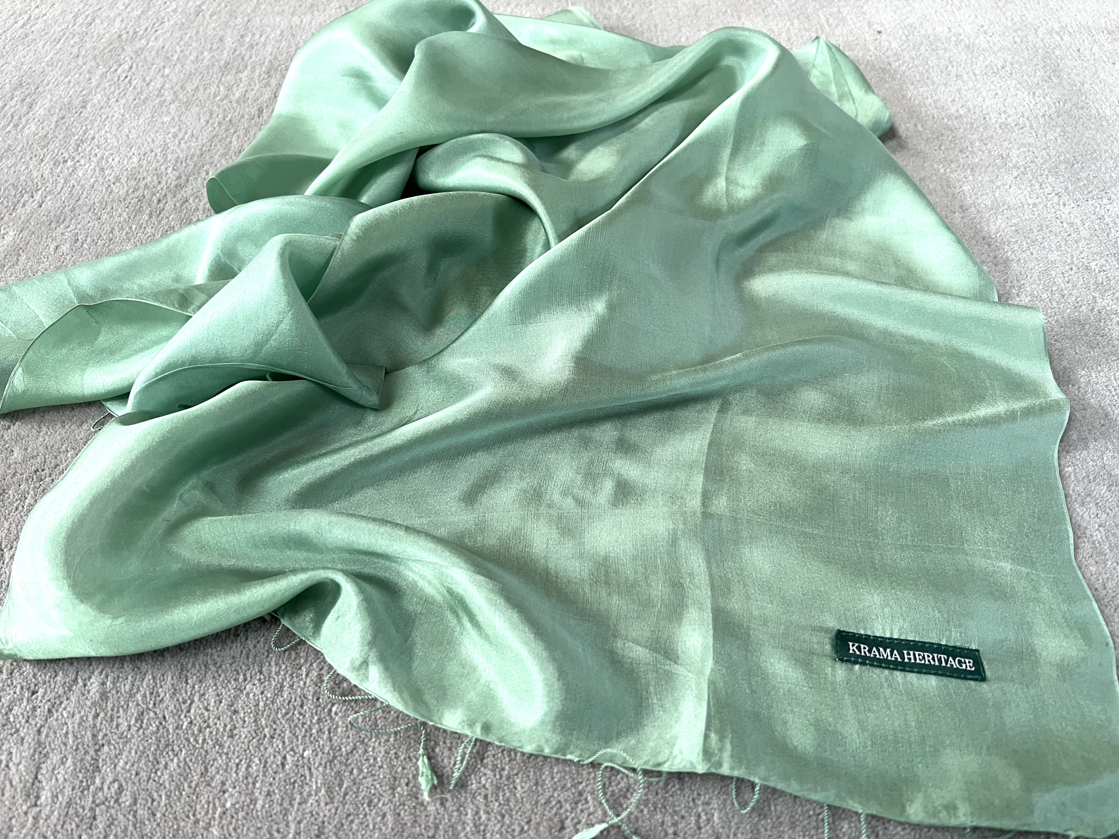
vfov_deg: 53.1
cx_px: 560
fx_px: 840
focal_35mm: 26
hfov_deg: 67.3
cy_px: 420
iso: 125
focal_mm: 5.7
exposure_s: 1/78
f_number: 1.5
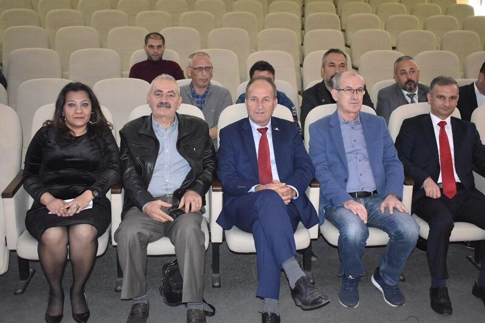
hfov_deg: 46.4
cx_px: 242
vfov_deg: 31.9
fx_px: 566
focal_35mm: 42
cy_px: 162
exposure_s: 1/60
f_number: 4.2
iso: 4500
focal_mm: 28
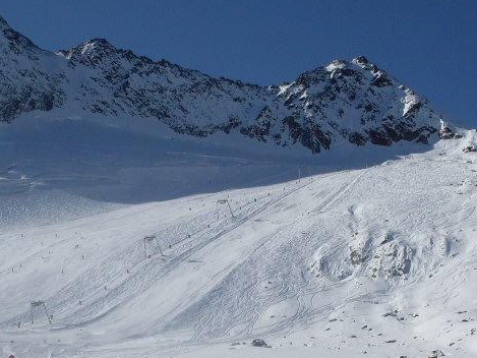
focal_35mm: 83
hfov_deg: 23.5
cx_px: 182
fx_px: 1144
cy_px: 281
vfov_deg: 17.7
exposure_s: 1/750
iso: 80
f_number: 8.4
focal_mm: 6.3
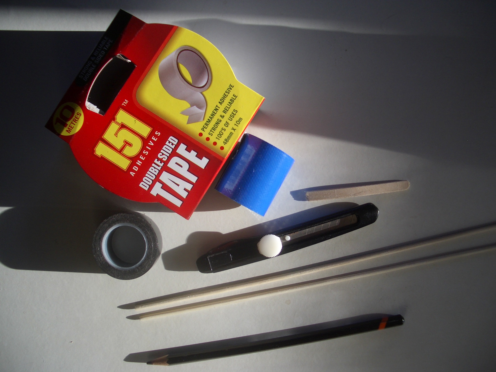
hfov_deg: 52.6
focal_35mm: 35
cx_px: 248
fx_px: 502
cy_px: 186
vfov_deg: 40.7
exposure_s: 1/200
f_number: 2.6
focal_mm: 5.8
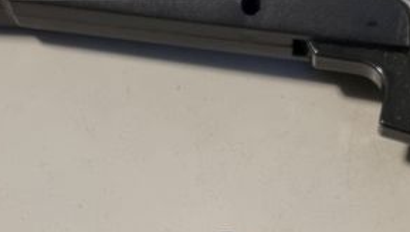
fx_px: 1066
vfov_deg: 11.8
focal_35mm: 98
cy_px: 346
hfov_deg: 21.7
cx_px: 264
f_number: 1.8
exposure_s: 1/50
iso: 250
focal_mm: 5.4
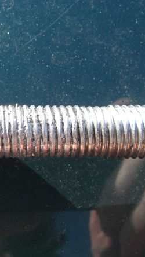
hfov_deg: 21.3
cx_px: 35
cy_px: 130
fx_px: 382
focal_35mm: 56
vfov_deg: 37.2
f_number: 3.4
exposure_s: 1/125
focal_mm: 6.3
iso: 64
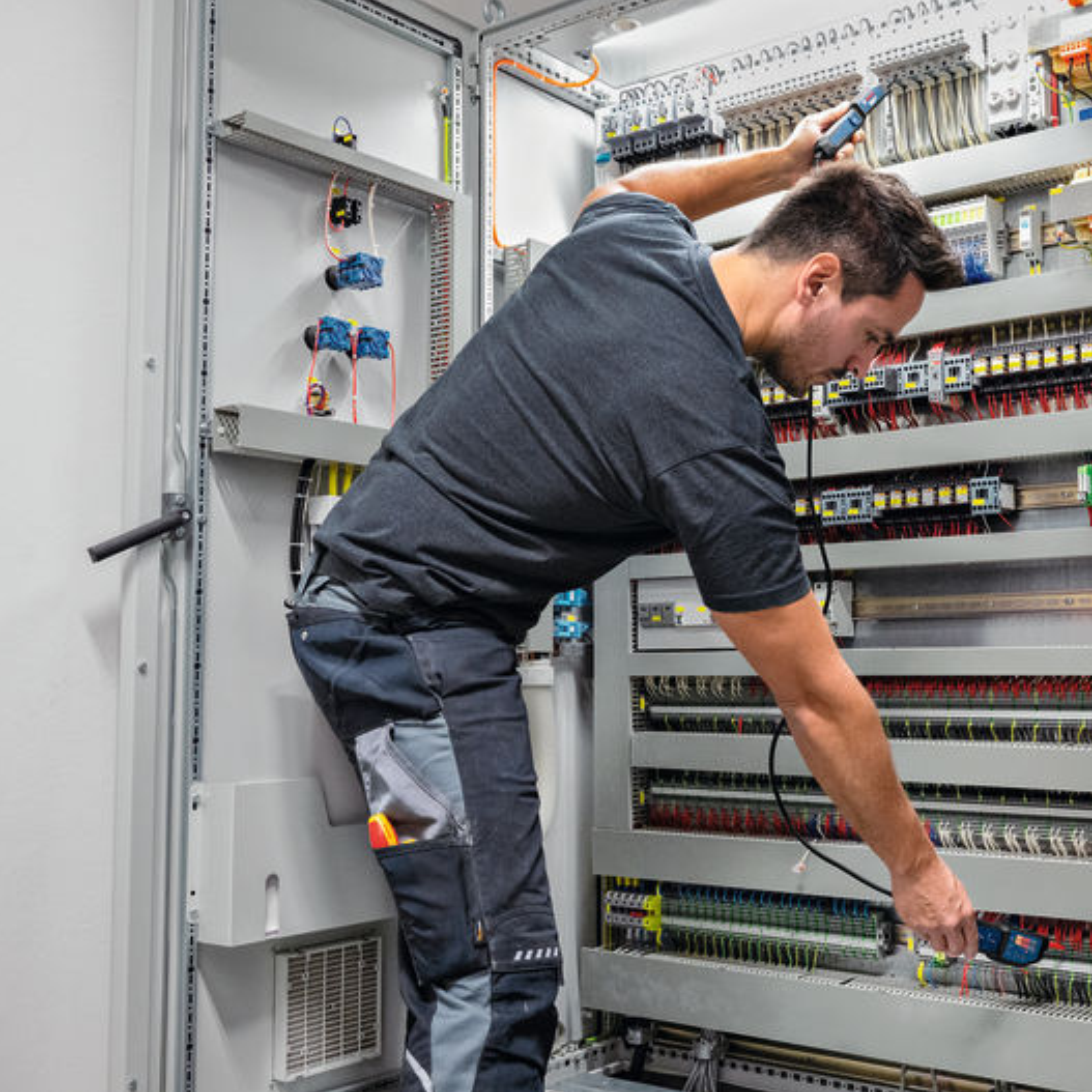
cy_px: 548
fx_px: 1451
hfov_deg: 41.0
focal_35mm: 41
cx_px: 680
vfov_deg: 41.3
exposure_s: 1/50
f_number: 6.3
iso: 2500
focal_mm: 31.5
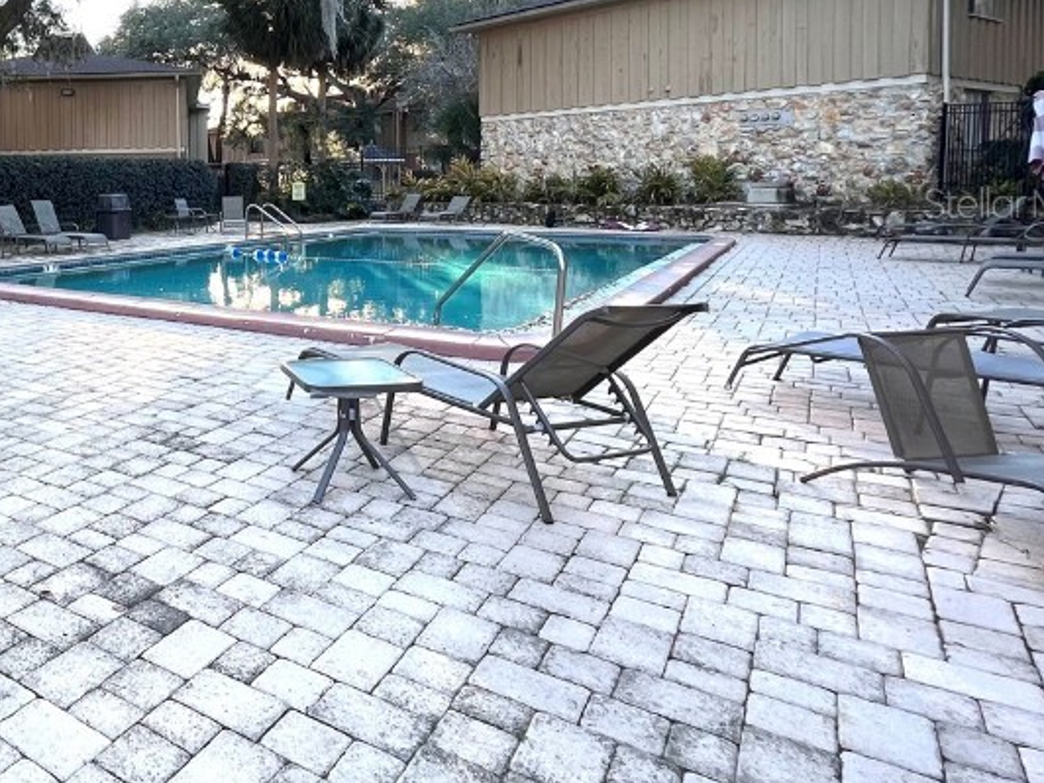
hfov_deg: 59.1
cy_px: 202
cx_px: 104
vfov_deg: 52.6
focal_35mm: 25
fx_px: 754
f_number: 1.8
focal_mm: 1.57
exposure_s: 1/139
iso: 32
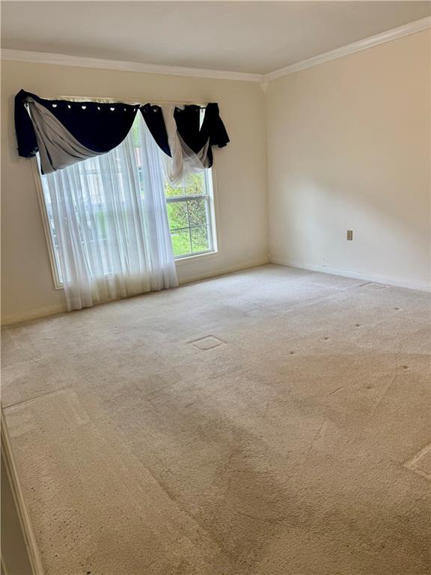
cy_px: 288
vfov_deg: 71.6
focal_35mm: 24
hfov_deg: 56.8
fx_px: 398
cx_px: 216
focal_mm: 6.76
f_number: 1.78
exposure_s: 1/120
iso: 80
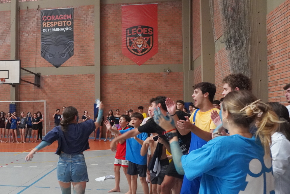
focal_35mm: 39
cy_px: 105
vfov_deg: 34.3
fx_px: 314
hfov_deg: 48.0
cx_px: 81
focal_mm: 16
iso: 5000
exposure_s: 1/160
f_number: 4
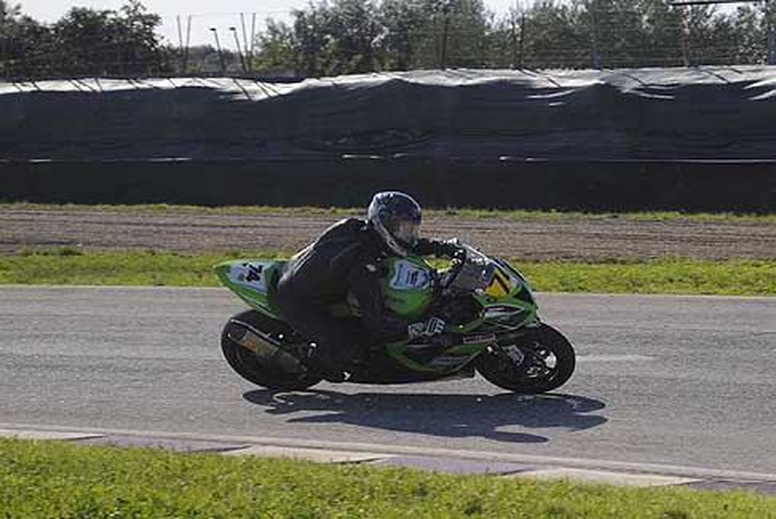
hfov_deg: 24.6
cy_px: 260
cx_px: 388
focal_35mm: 82
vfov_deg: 16.6
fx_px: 1780
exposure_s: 1/1000
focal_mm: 55
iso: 160
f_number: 5.6
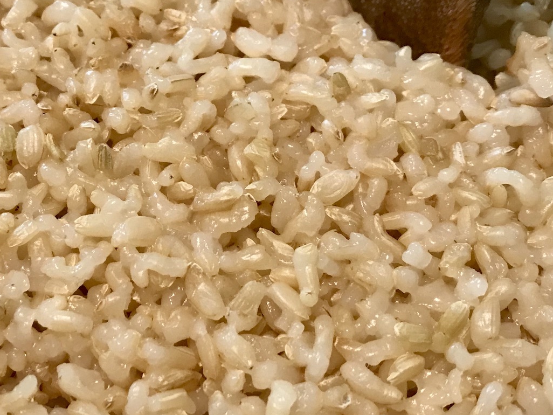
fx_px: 879
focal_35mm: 55
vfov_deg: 26.6
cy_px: 195
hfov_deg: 34.5
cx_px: 173
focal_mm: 3.99
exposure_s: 1/20
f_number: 1.8
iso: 40
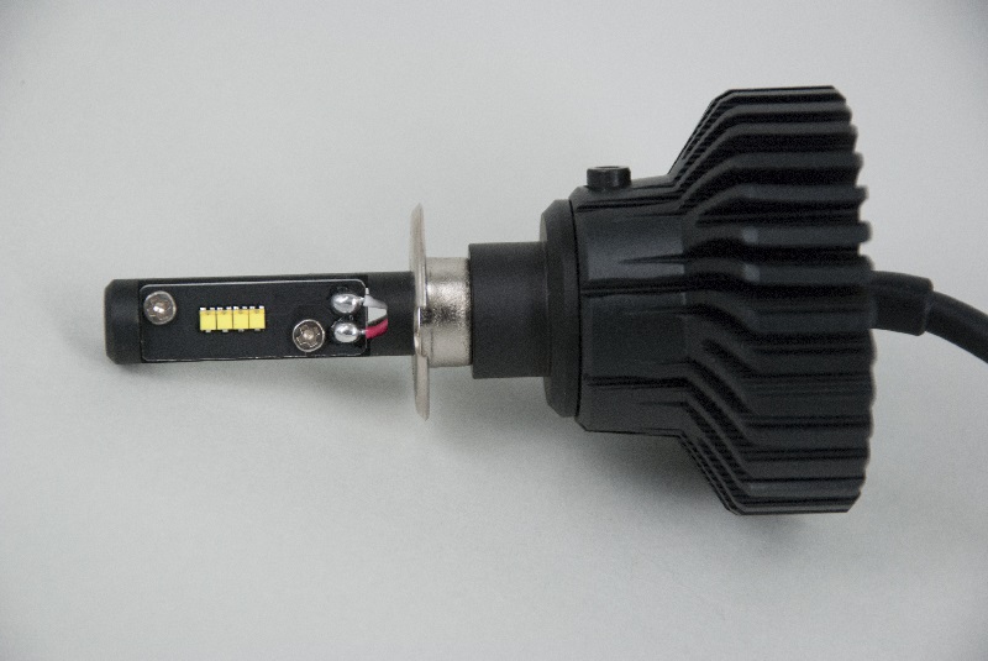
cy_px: 330
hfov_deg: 13.0
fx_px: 4326
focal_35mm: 158
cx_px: 494
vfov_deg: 8.7
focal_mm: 105
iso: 320
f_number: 5.6
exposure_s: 1/160
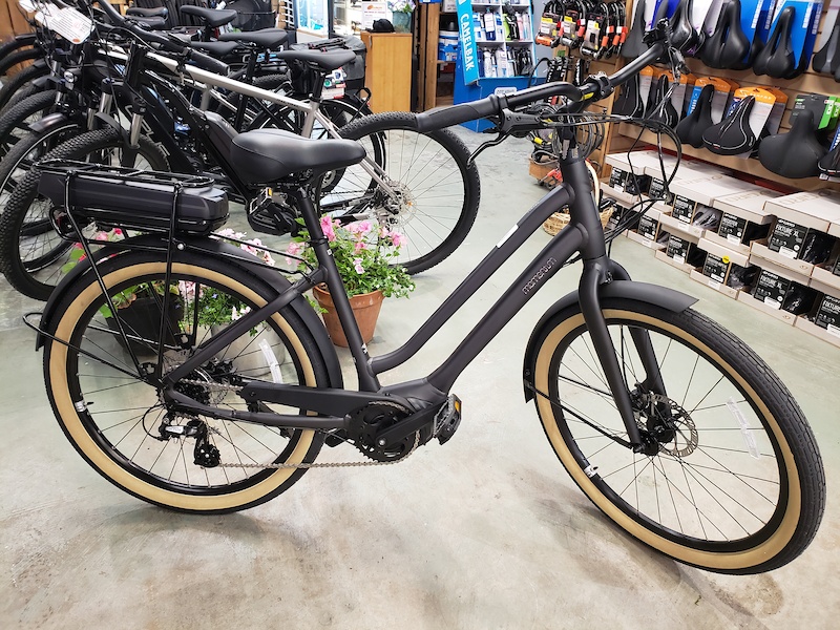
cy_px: 315
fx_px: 631
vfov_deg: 53.1
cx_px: 420
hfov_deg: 67.3
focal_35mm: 26
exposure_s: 1/30
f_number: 2.4
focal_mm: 4.3
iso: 250
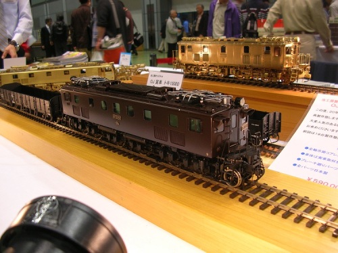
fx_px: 341
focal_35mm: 35
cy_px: 126
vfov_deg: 40.6
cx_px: 169
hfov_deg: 52.7
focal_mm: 5.8
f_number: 2.8
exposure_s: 1/13.6
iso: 50
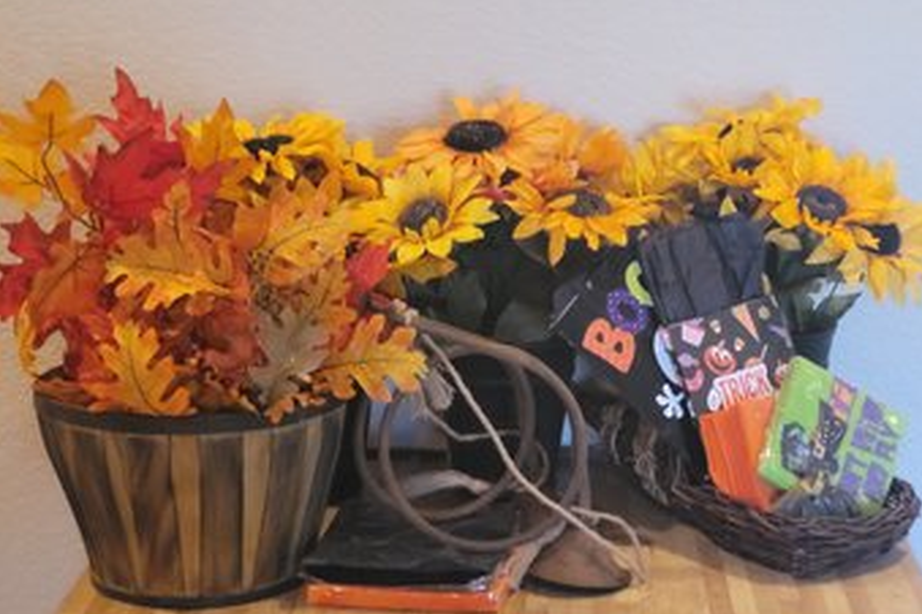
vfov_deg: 17.1
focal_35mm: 80
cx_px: 464
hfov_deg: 25.4
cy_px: 273
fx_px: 2049
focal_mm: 7.12
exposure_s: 1/60
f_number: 2.4
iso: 800
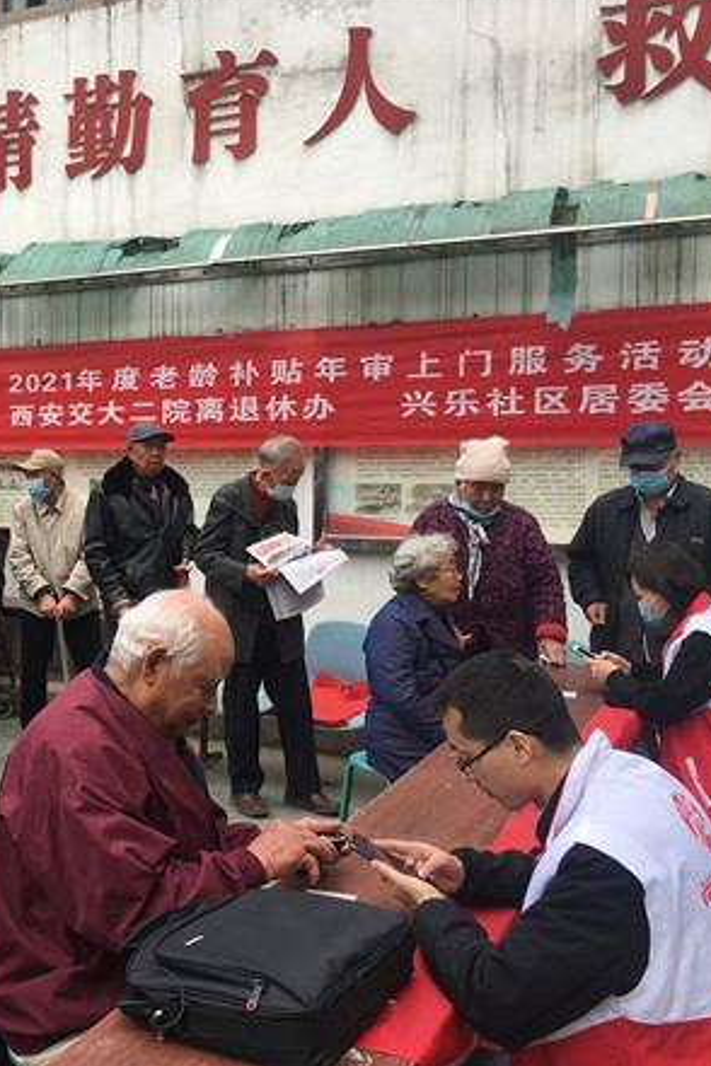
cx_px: 77
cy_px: 527
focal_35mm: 41
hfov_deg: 31.2
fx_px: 1215
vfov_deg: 47.4
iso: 25
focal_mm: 4.15
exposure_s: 1/496
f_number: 2.2
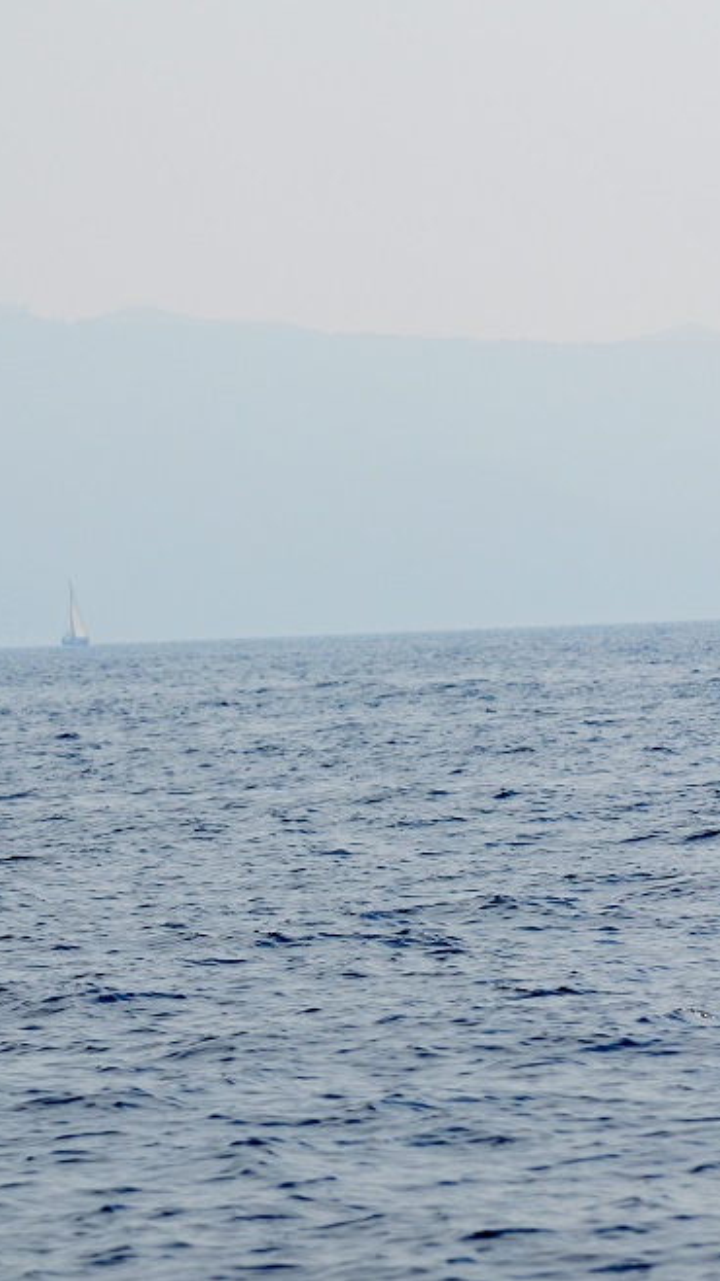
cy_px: 641
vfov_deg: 7.8
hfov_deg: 4.4
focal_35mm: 276
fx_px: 9370
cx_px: 273
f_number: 5.6
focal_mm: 116
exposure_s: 1/4000
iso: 400
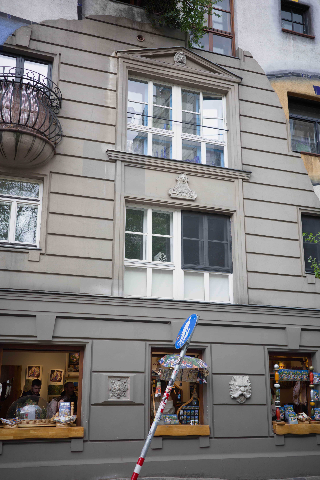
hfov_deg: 33.4
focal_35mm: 40
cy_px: 240
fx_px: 533
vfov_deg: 48.5
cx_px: 160
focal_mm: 26
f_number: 2.8
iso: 100
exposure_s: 1/160
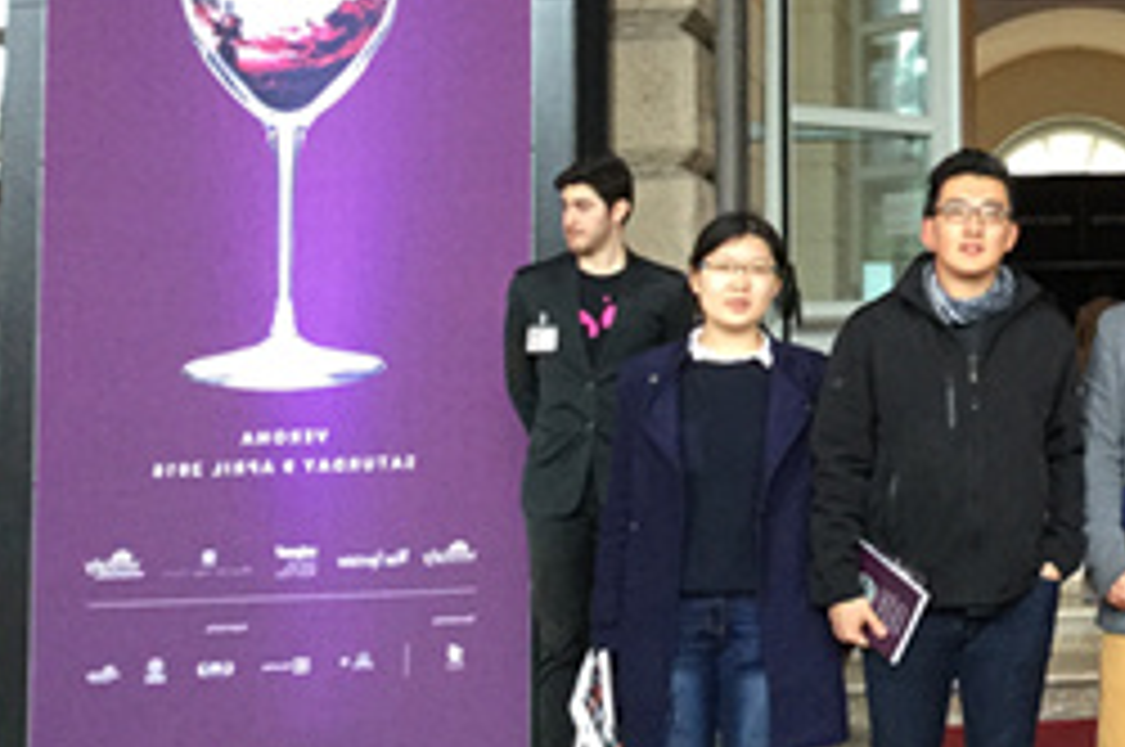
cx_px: 1233
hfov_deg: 26.3
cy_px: 76
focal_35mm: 71
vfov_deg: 18.8
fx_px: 2216
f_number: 2.4
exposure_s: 1/33
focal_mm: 3.3
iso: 125
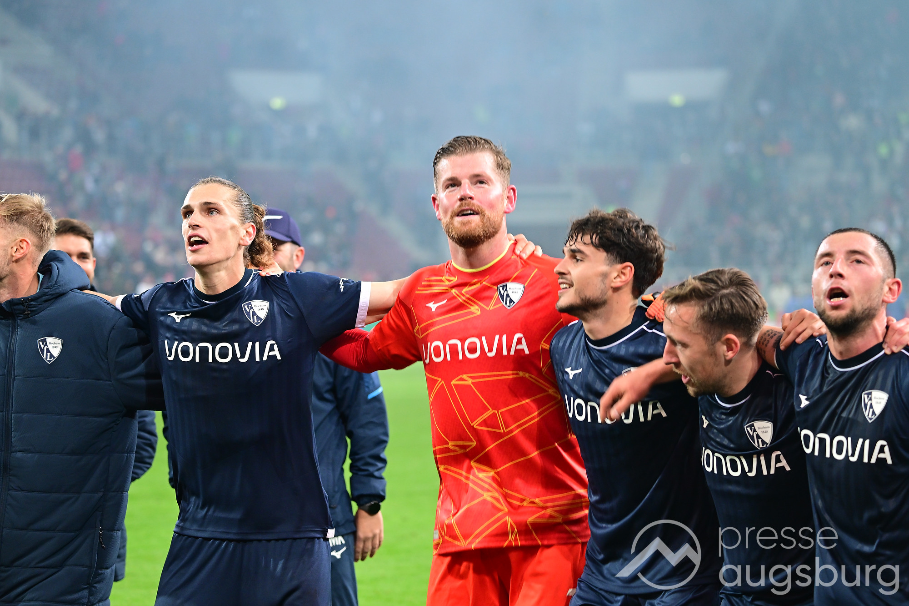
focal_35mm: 140
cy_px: 303
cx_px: 454
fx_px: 3534
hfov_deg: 14.7
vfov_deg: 9.8
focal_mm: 140
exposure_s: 1/250
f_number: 4.8
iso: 2000
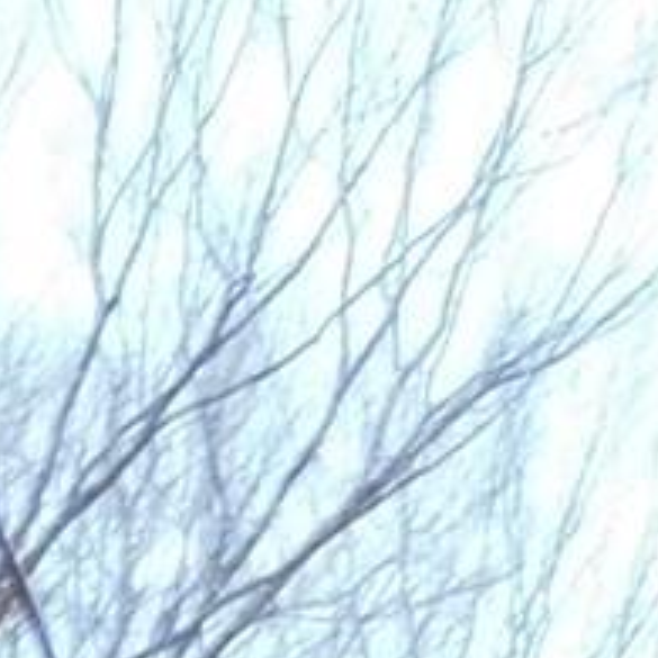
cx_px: -2659
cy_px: 2531
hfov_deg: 5.8
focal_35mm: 214
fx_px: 4602
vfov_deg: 6.7
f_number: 3
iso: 125
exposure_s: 1/400
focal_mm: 4
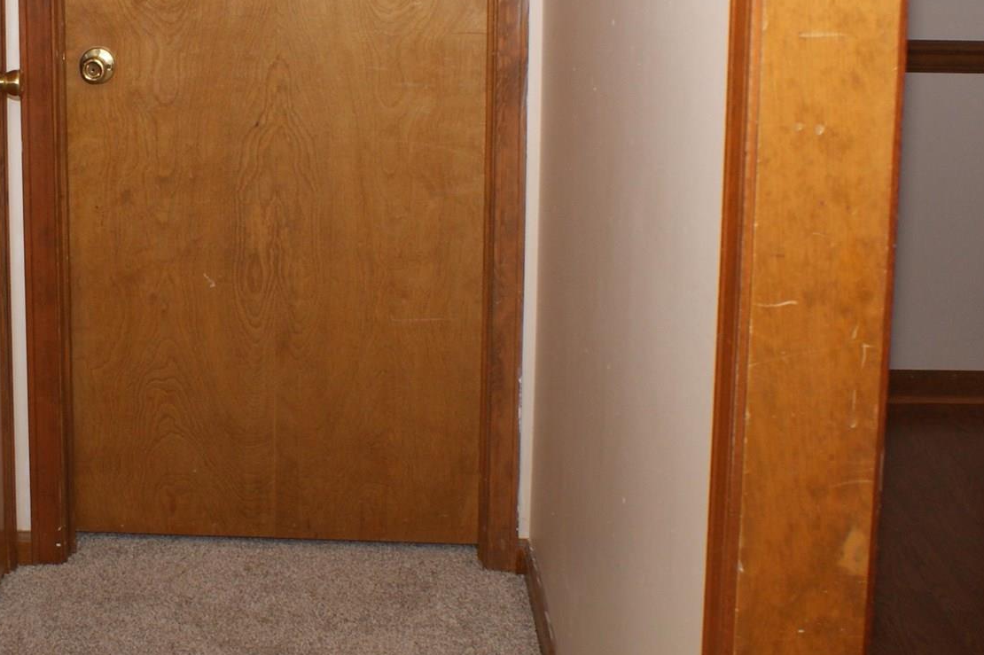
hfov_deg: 24.3
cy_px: 218
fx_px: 2268
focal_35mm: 83
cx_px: 274
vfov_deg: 16.4
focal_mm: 20
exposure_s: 1/60
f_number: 5.6
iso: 200
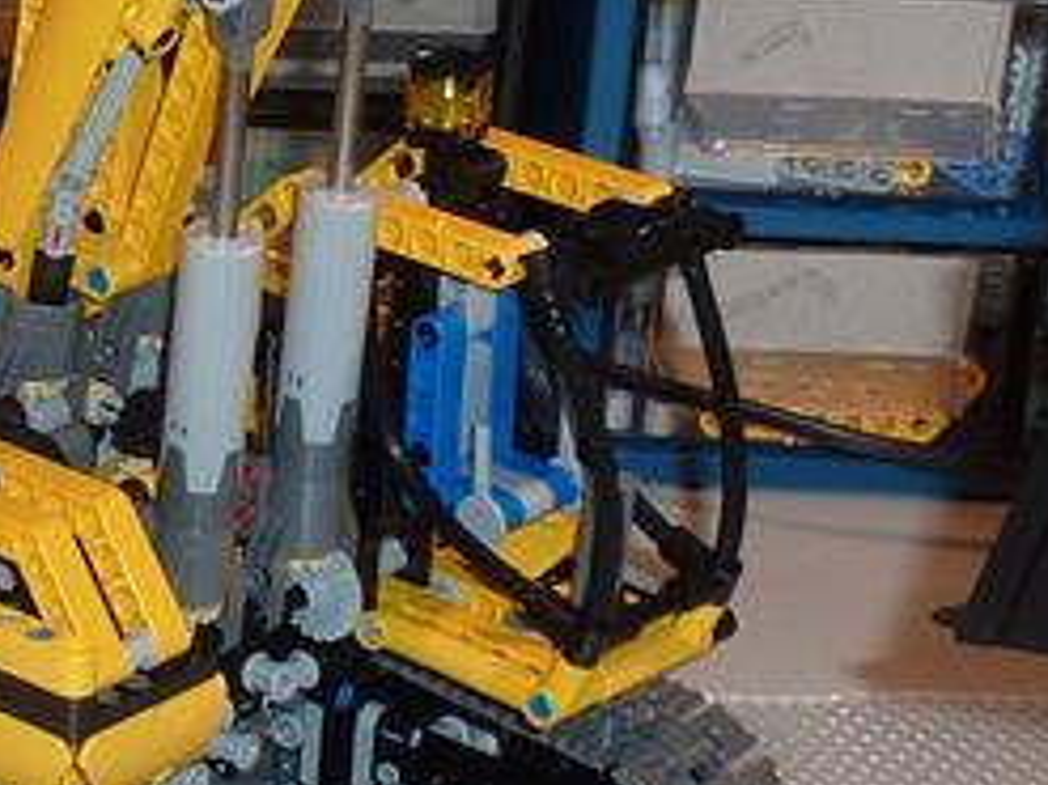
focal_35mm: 166
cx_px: -221
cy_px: 263
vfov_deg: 8.9
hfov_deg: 11.7
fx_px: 5023
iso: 100
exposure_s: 1/30
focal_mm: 6.5
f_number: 3.6
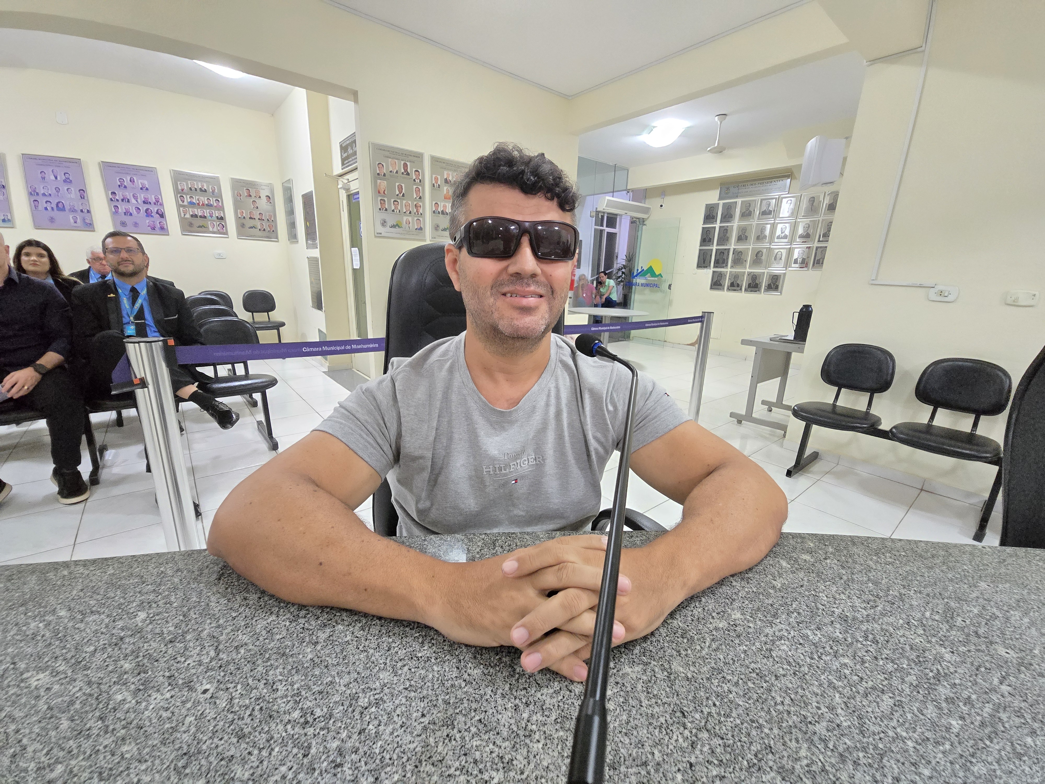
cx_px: 522
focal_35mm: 13
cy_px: 392
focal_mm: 2.2
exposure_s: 1/60
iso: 1000
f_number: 2.2
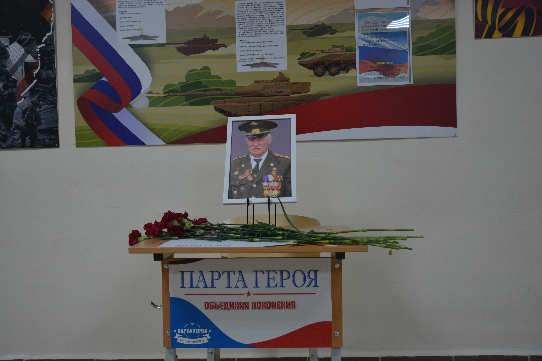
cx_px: 271
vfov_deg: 40.0
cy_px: 180
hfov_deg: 57.2
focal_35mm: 33
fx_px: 497
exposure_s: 1/60
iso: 500
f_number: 4
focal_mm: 22
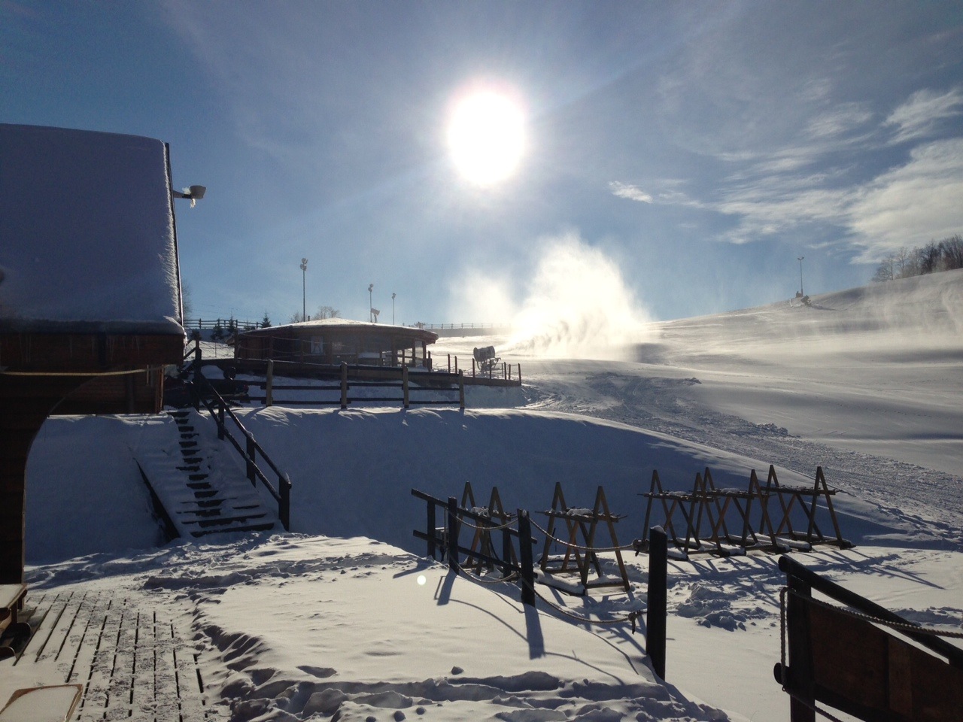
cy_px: 361
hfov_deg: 55.4
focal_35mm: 33
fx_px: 918
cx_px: 482
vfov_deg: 42.9
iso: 50
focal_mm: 4.13
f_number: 2.4
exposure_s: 1/7752
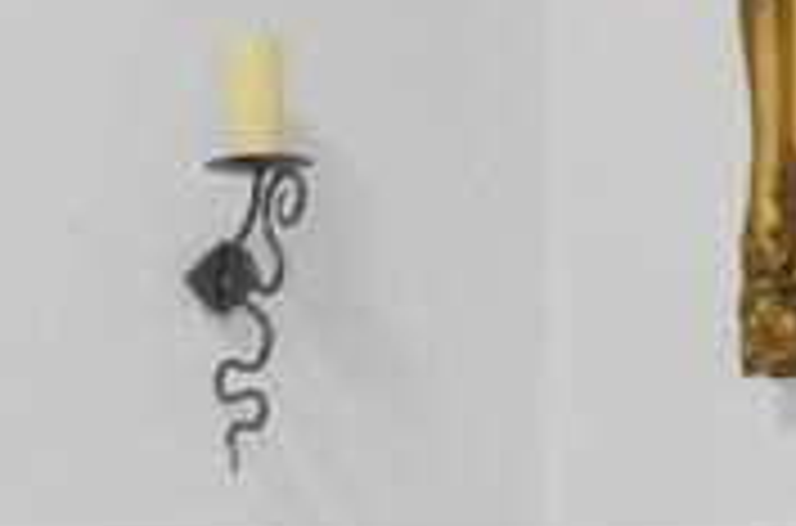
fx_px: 1919
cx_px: -472
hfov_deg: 19.6
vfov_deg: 15.1
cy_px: 607
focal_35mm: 87
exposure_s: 1/5
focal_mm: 10
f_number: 8
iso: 640
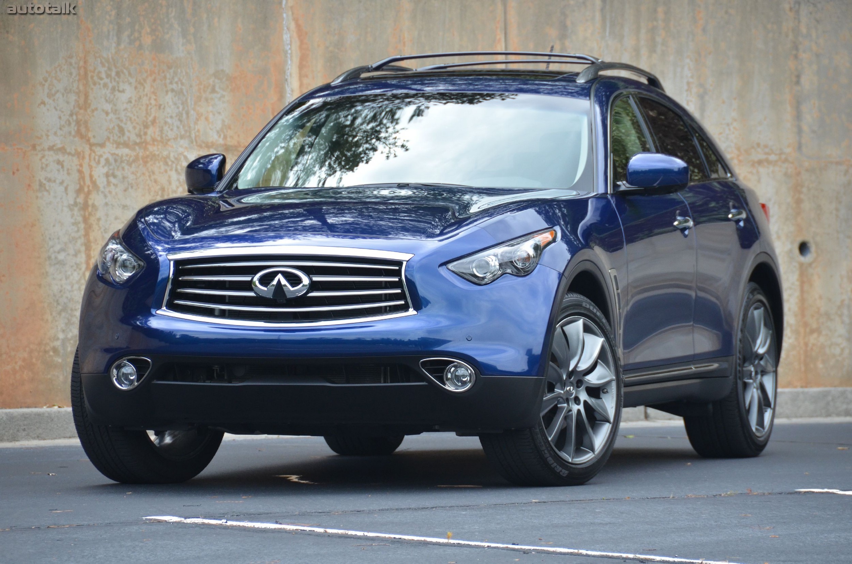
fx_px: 7085
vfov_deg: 4.6
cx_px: 426
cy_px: 282
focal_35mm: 300
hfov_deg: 6.9
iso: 800
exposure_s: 1/800
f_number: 5.6
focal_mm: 200
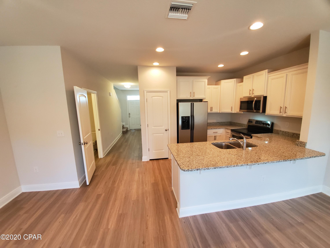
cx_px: 165
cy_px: 124
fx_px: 124
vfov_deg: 89.9
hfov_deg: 106.2
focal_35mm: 13
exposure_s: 1/59
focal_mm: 1.8
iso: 320
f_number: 2.2
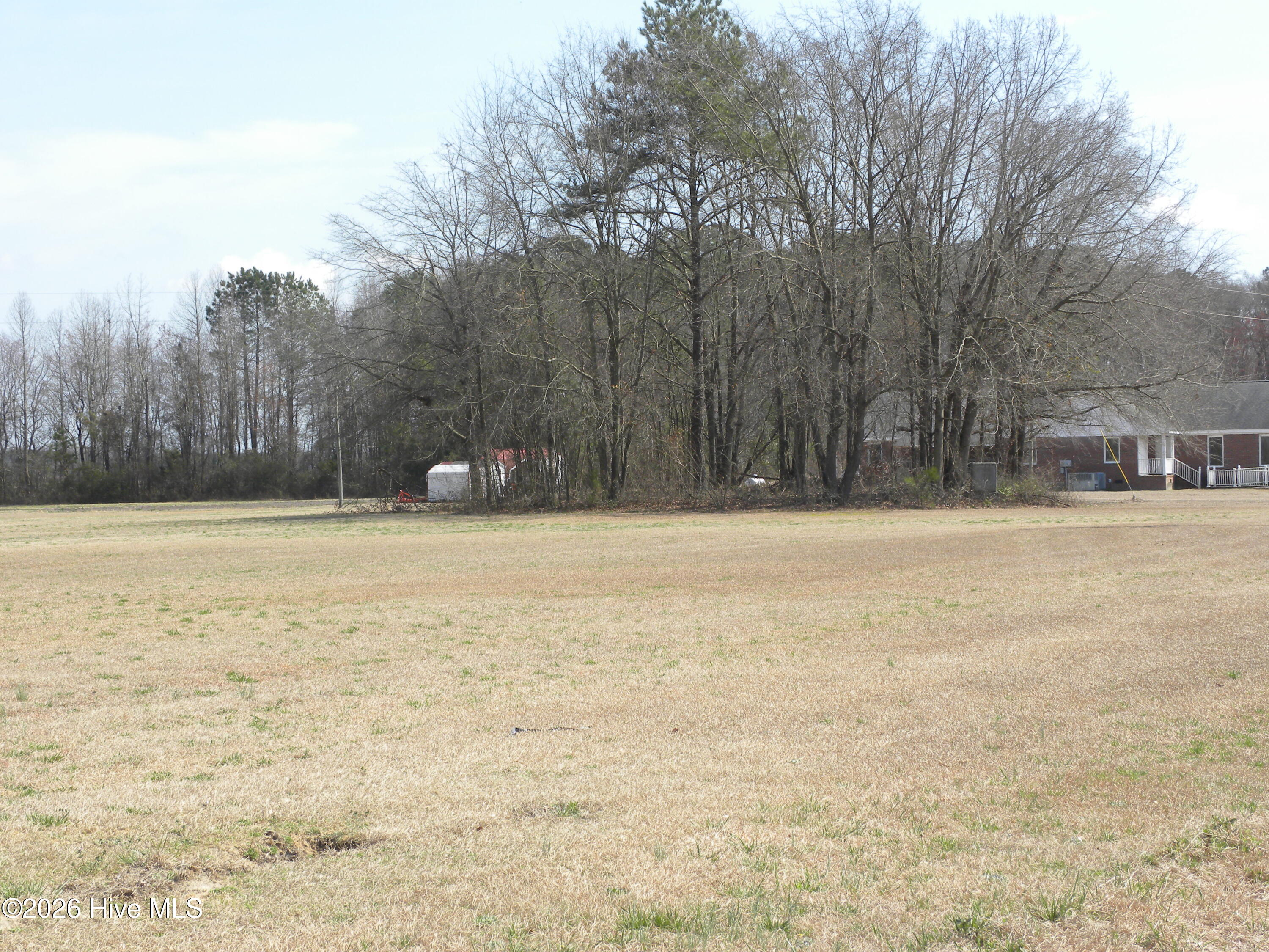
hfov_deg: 23.0
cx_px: 634
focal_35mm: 85
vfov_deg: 17.4
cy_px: 476
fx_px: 3116
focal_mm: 15.1
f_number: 5.6
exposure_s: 1/196
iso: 64
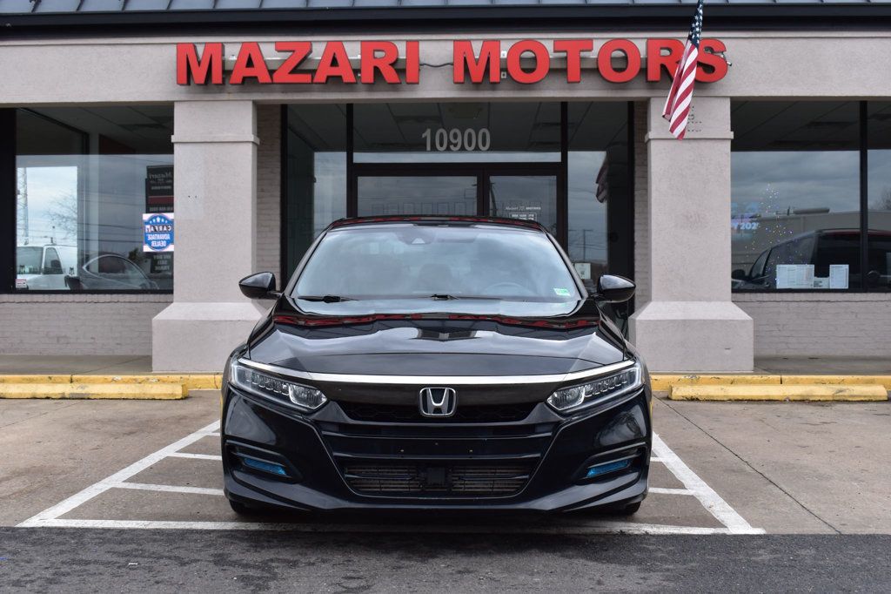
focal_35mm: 44
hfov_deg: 45.0
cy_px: 297
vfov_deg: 30.8
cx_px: 446
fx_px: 1076
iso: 400
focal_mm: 29
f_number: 9
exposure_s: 1/125
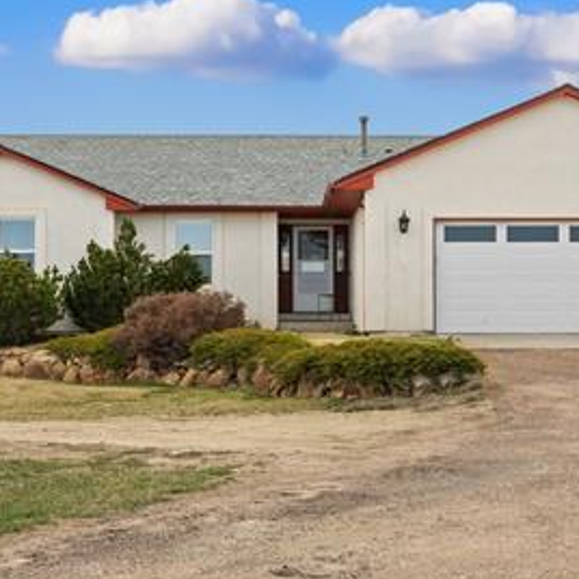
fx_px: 1344
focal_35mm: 71
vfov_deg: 24.2
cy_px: 201
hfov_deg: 24.3
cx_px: 307
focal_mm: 35
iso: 100
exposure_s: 1/90
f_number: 8
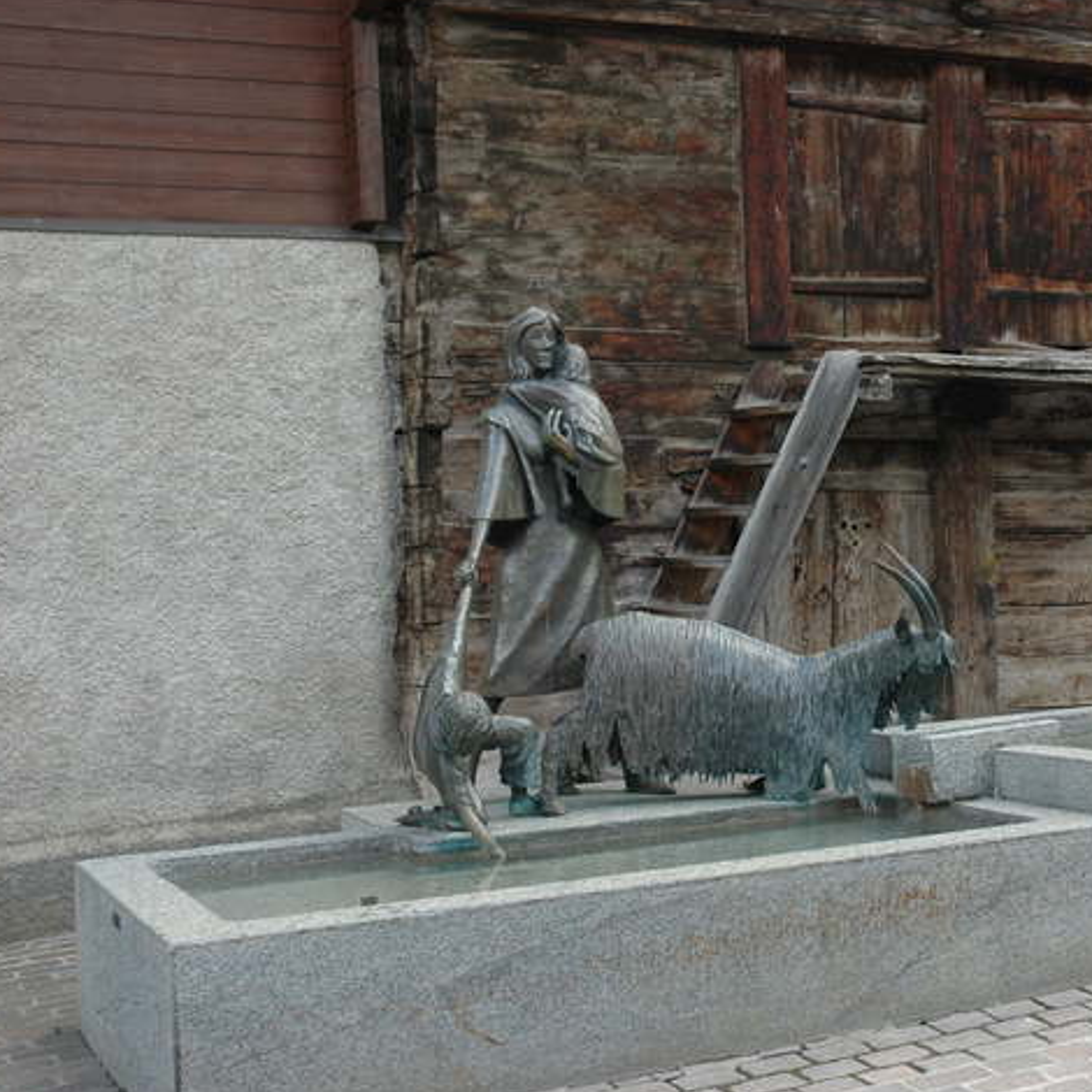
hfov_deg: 29.9
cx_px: 769
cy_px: 545
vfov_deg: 30.2
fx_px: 2022
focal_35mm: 57
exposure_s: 1/100
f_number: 5
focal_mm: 29
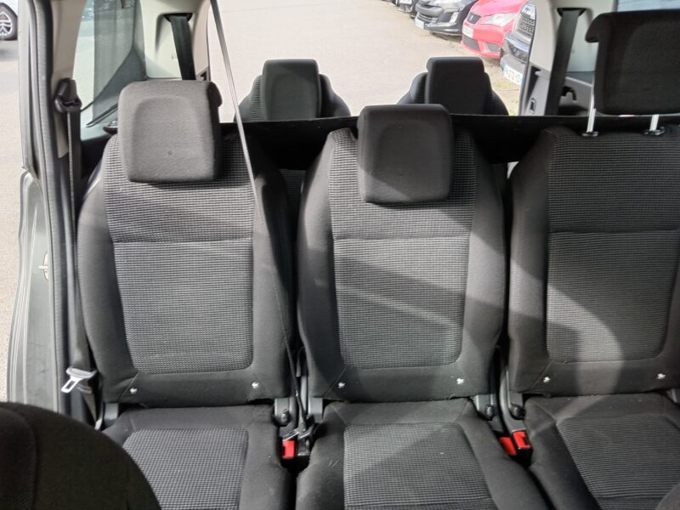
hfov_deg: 69.4
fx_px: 491
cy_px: 255
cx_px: 340
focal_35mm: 25
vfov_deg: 54.9
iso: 107
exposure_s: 1/33.3
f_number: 1.8
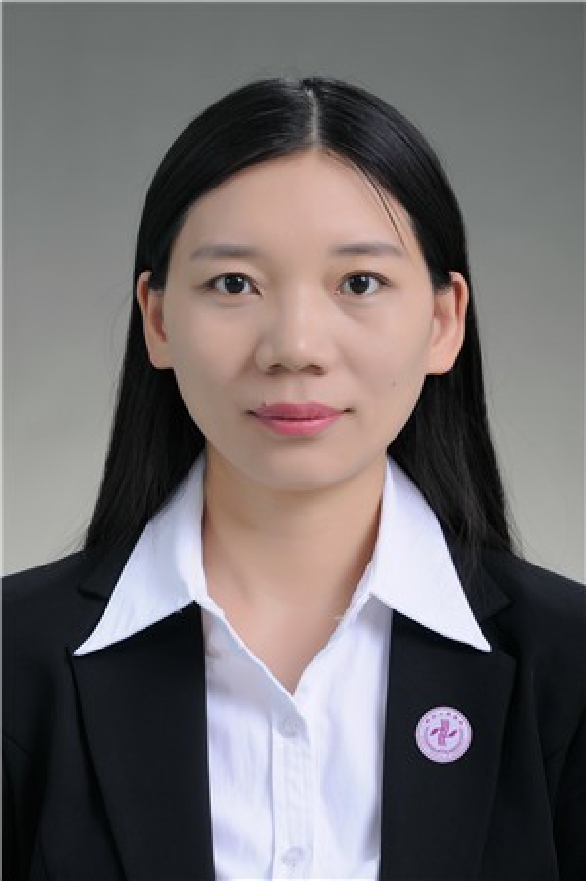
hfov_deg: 10.7
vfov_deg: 16.1
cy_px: 440
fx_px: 3118
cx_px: 293
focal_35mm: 128
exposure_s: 1/125
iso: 160
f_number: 5.6
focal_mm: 85
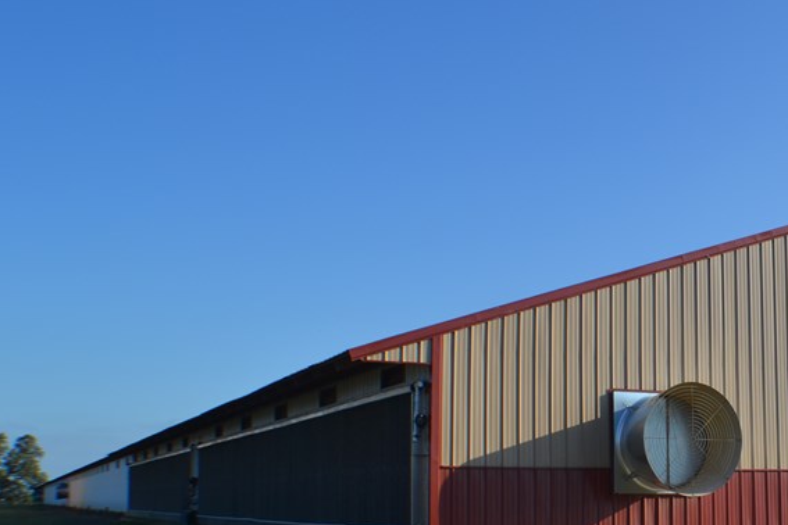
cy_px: 321
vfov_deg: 19.7
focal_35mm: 69
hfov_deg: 28.1
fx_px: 1510
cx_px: 709
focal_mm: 24
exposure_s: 1/250
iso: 100
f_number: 8
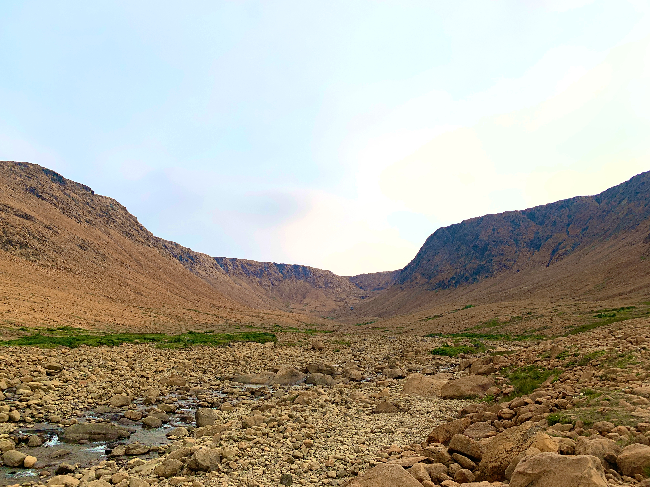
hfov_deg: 67.3
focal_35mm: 26
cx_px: 325
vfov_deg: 53.1
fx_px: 488
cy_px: 244
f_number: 1.8
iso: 25
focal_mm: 4.25
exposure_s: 1/3521
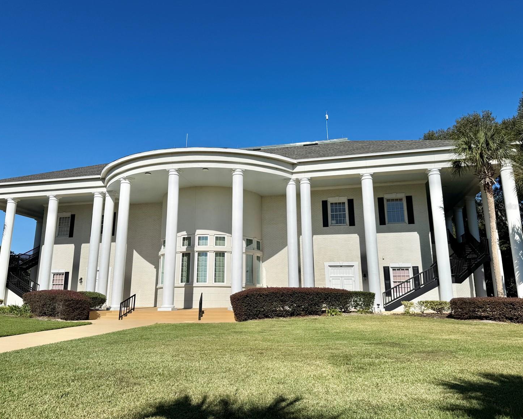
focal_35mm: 26
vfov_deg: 54.9
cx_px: 243
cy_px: 206
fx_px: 402
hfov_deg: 66.0
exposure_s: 1/12346
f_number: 1.78
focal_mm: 6.76
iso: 80
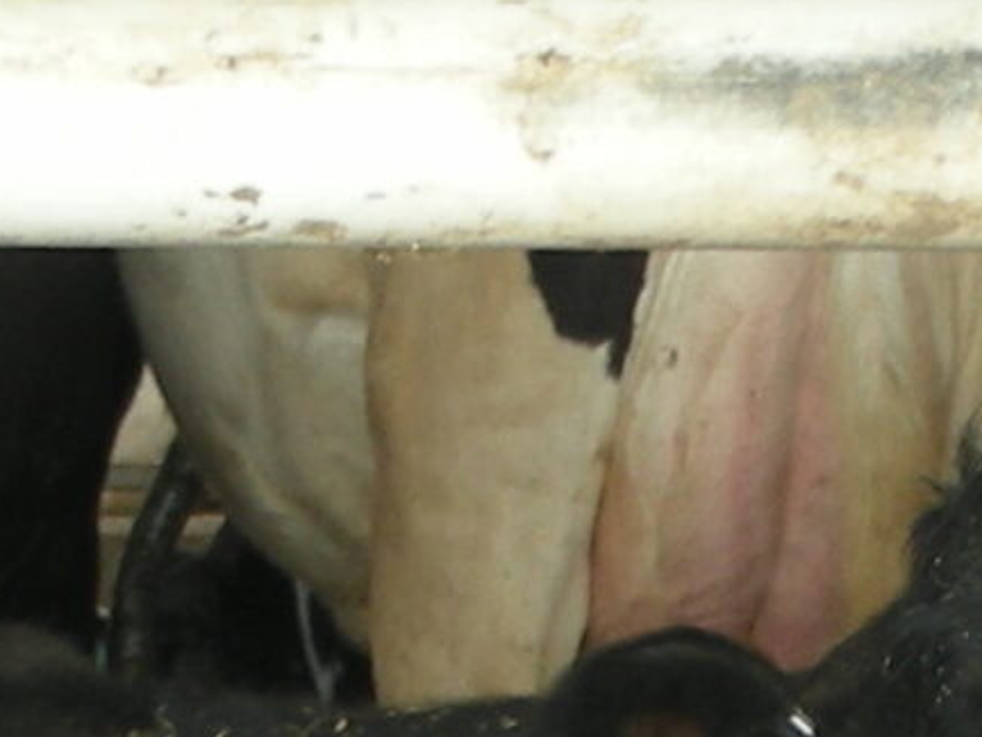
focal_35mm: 468
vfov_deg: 3.2
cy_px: 1399
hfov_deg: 4.2
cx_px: 1368
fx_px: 13276
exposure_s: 1/30
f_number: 3.5
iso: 59
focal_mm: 13.2
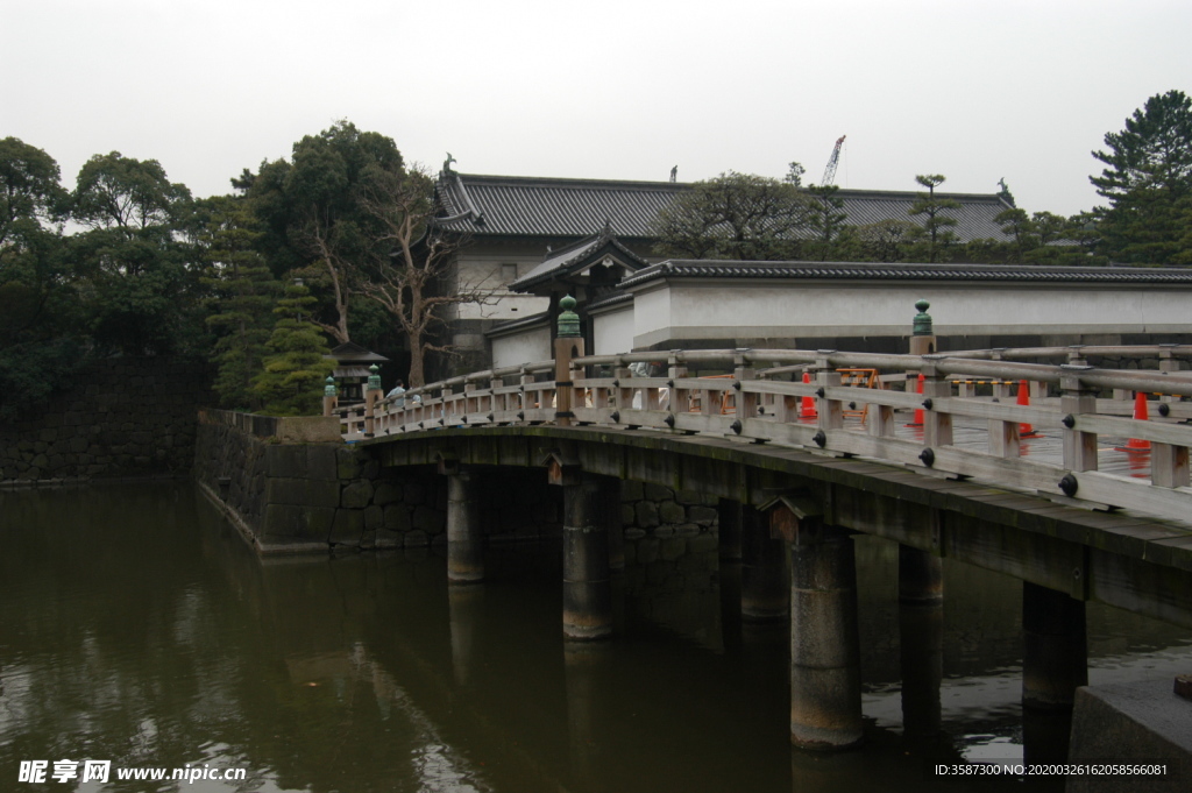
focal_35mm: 36
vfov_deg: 36.8
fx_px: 1191
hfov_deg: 53.2
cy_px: 396
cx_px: 596
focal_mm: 24
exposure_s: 1/100
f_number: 5
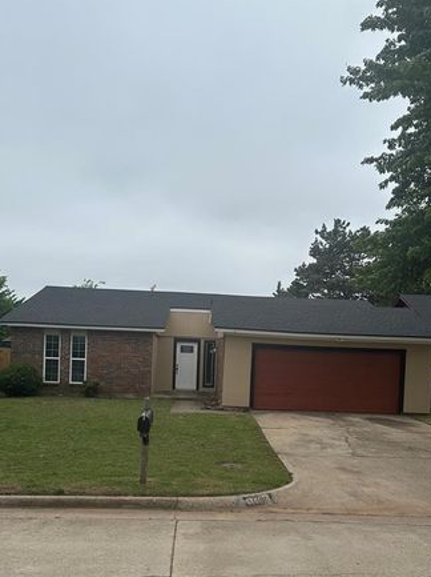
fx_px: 615
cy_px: 382
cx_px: 226
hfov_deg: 38.6
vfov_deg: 49.4
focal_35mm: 37
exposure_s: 1/6623
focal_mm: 6.86
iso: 80
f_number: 1.78
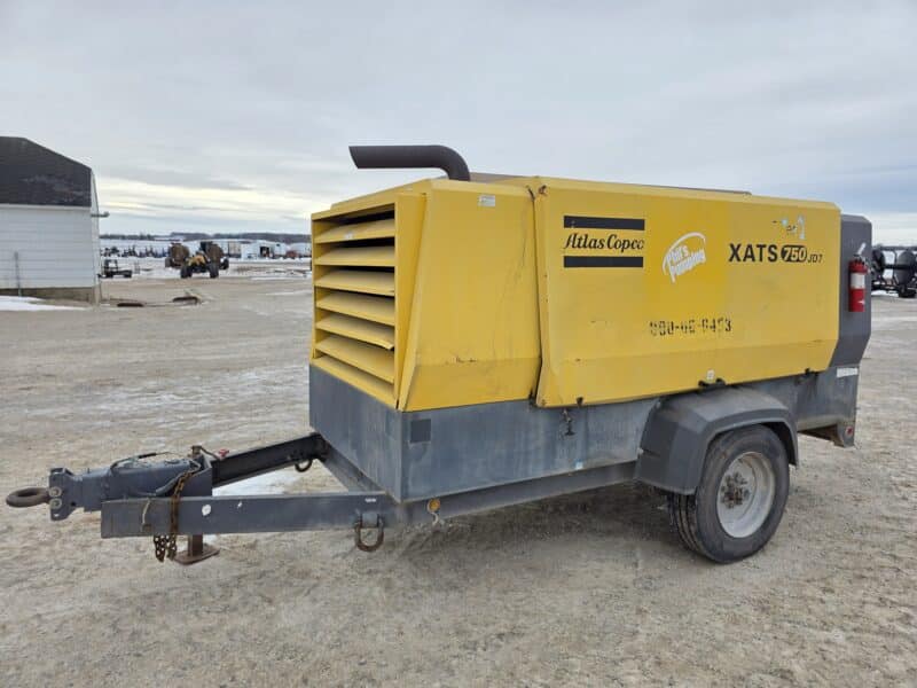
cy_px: 344
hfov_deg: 73.9
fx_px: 609
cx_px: 458
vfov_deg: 58.9
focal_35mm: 23
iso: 25
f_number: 1.7
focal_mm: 6.3
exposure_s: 1/359
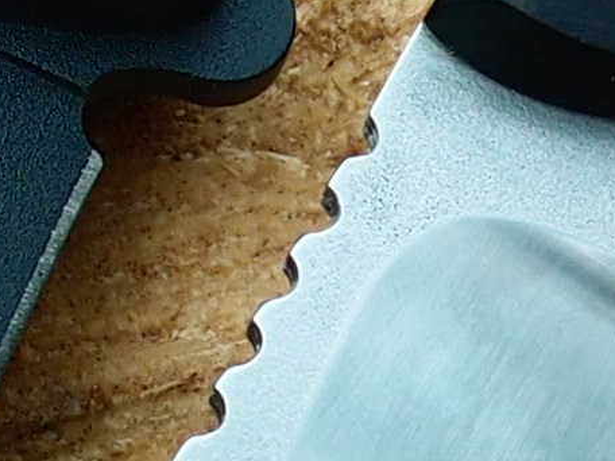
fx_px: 3980
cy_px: 396
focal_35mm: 224
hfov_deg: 8.8
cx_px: 566
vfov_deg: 6.6
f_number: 2
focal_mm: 6
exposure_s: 1/60
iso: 100
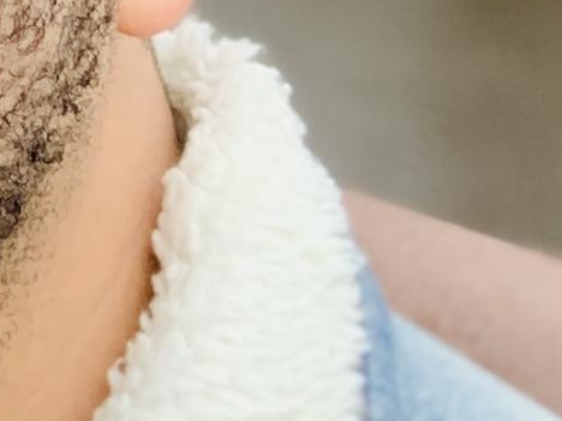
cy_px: -278
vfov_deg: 6.9
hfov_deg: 8.7
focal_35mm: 211
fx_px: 3426
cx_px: -674
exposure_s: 1/137
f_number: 2.2
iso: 16
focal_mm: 2.87
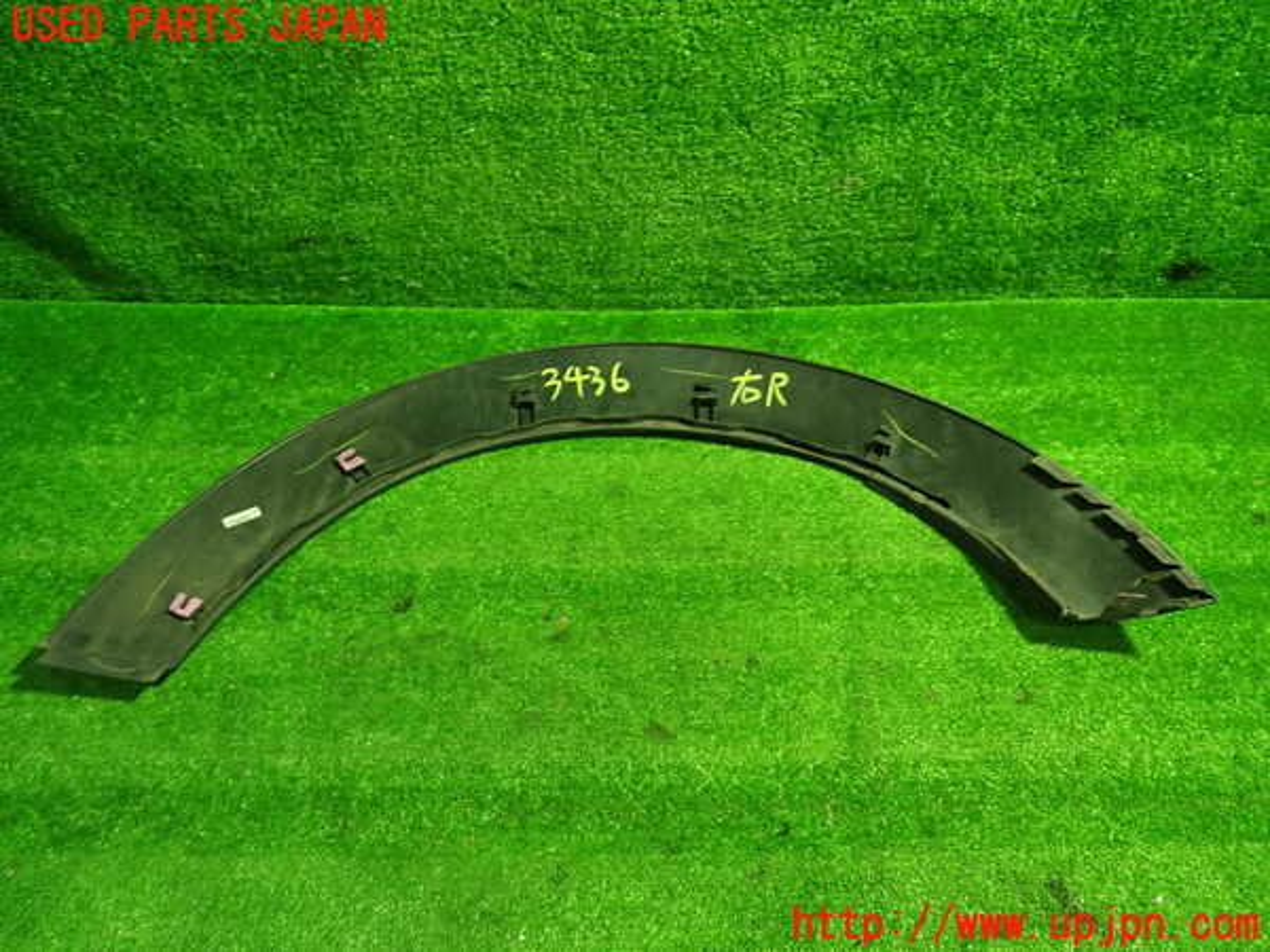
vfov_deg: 46.8
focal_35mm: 30
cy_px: 476
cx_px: 635
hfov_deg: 60.0
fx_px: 1101
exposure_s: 1/30
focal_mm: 5.4
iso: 320
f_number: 2.3
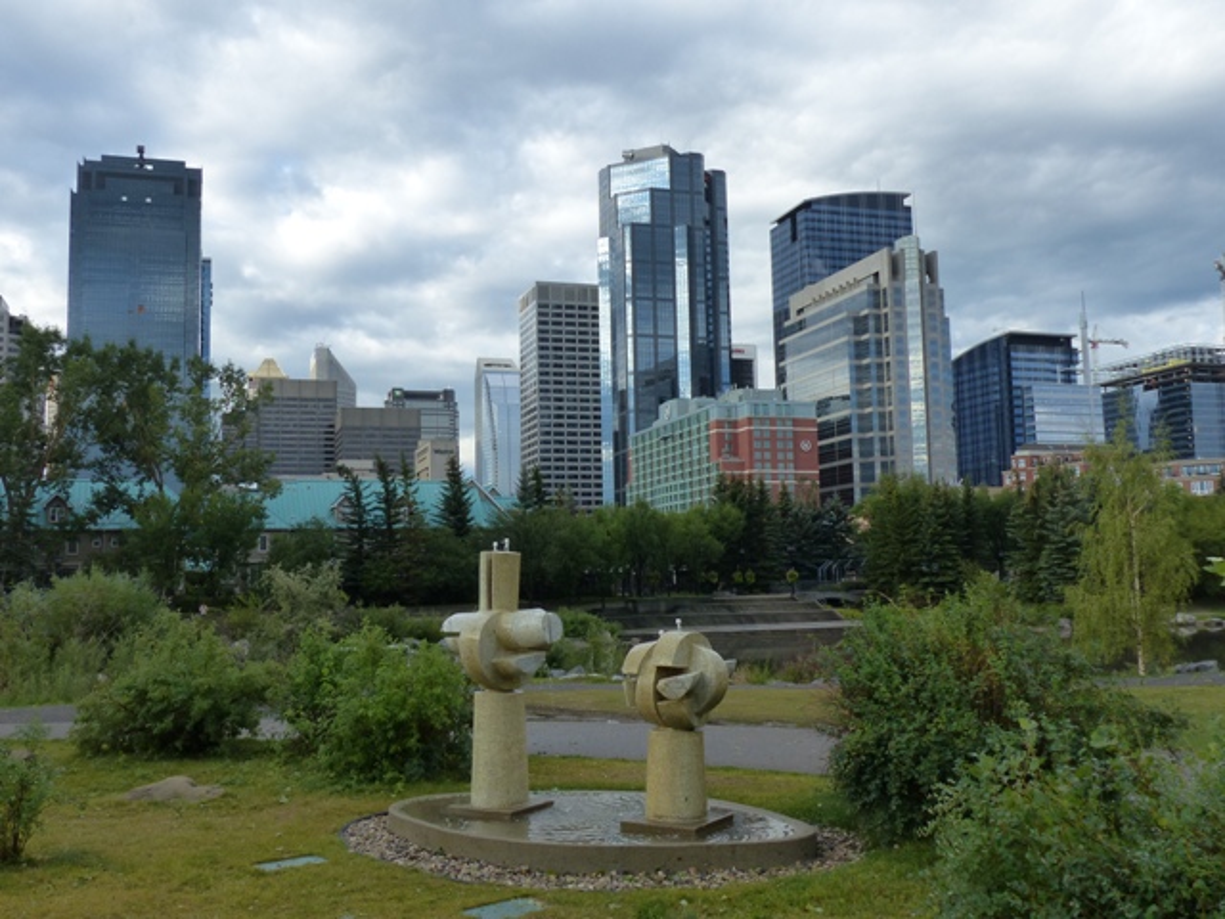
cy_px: 460
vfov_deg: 41.8
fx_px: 1203
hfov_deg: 54.0
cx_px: 612
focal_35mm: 34
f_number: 4
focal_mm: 6.2
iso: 160
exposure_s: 1/400
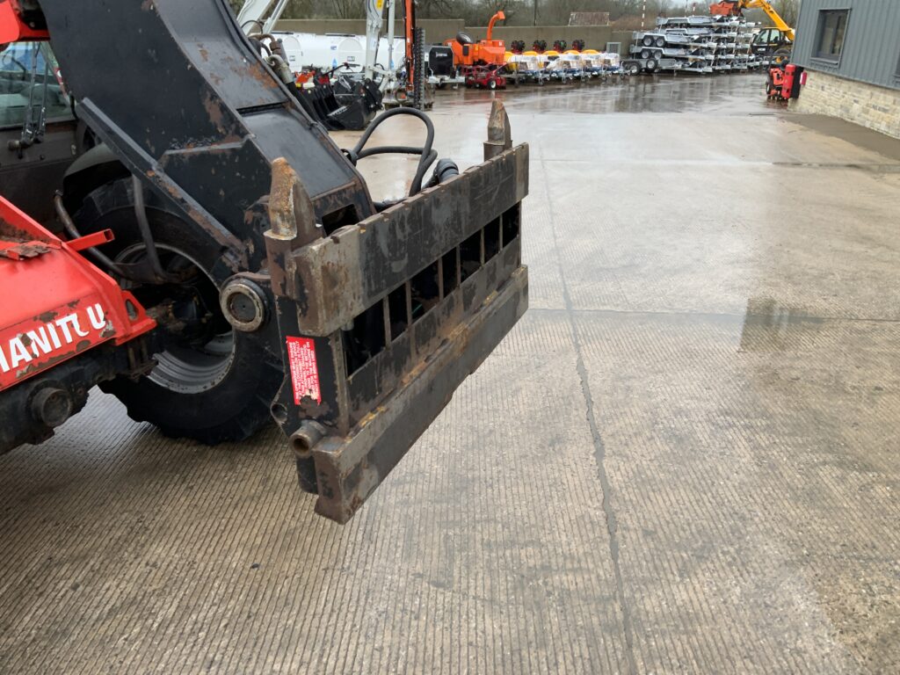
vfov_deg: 48.2
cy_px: 338
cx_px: 450
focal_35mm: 29
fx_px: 754
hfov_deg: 61.7
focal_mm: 3
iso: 20
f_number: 1.8
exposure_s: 1/122
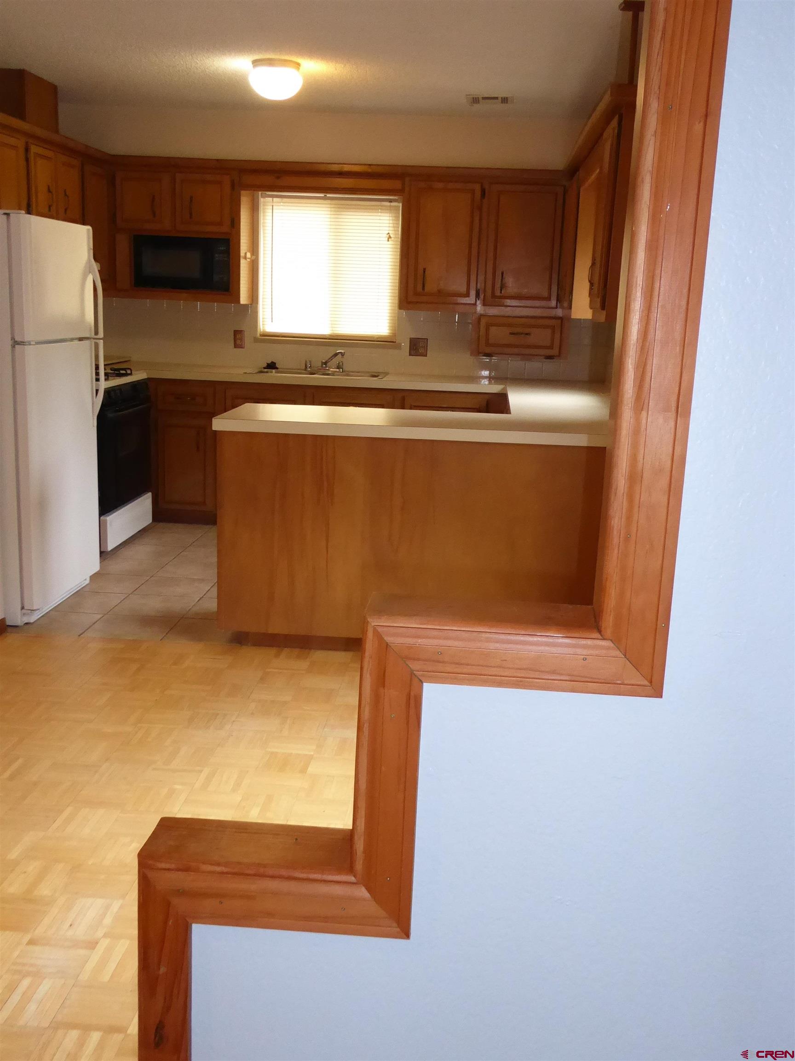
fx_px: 1072
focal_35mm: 35
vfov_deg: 52.6
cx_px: 398
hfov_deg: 40.7
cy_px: 530
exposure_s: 1/60
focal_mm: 6.3
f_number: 3.7
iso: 800
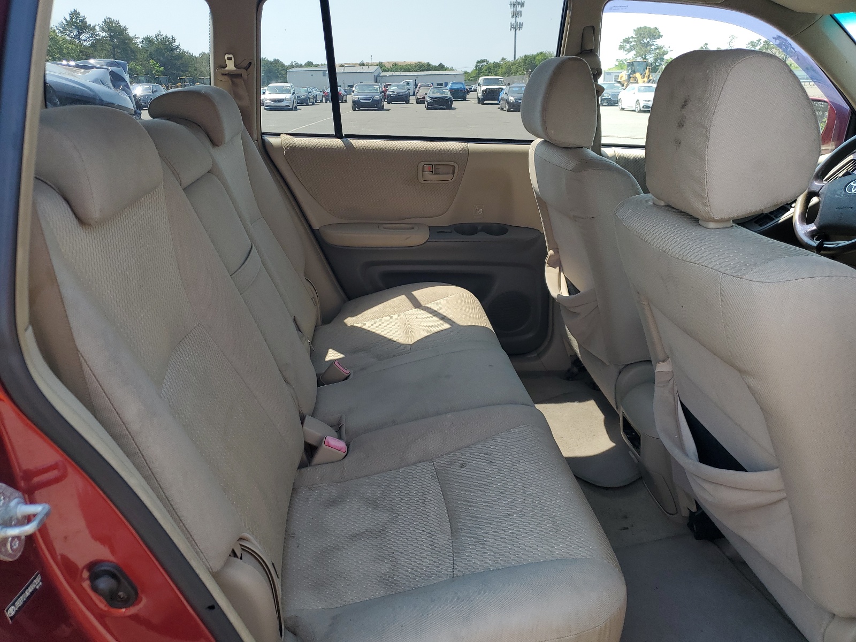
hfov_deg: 67.3
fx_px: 643
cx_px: 428
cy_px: 321
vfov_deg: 53.1
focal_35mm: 26
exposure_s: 1/625
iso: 50
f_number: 1.5
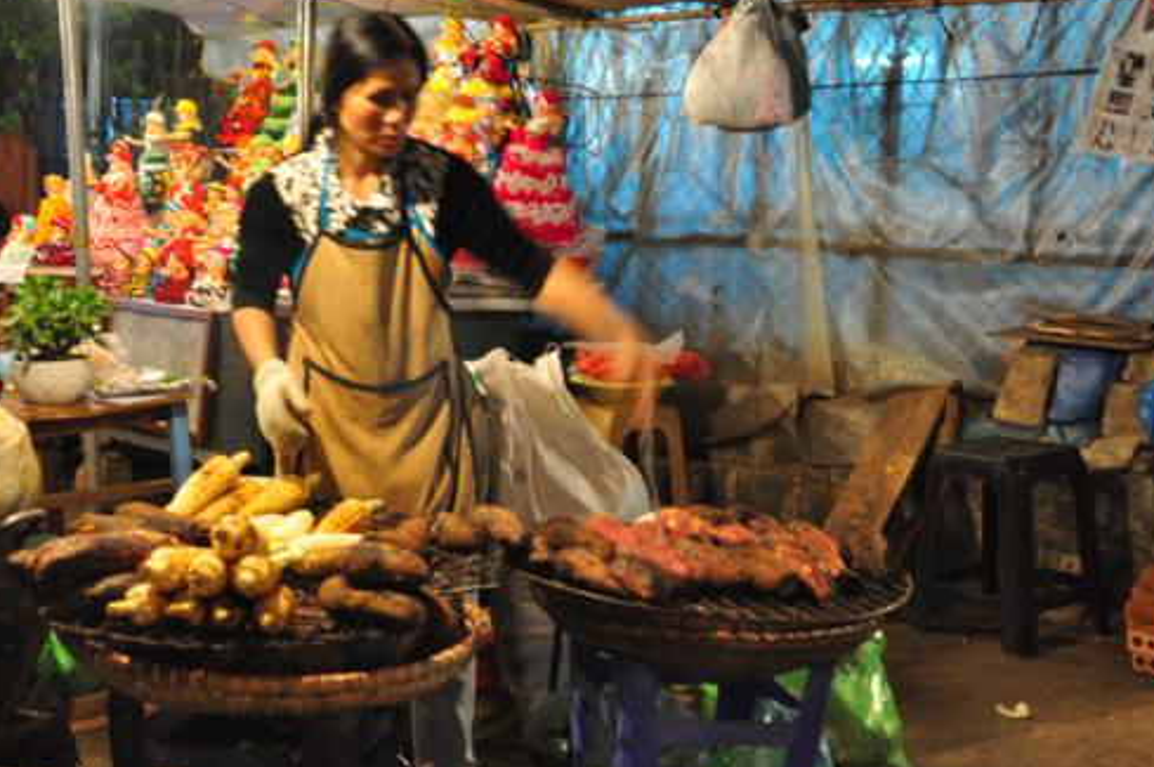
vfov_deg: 26.4
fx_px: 1633
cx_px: 434
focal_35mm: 51
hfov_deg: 38.7
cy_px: 334
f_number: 4
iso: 640
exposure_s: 1/8
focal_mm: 26
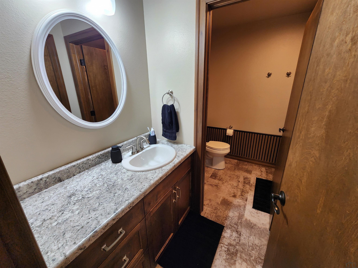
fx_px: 134
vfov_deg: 89.9
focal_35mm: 13
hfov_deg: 106.2
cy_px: 134
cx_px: 179
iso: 200
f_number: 2.2
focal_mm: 2.2
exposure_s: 1/60
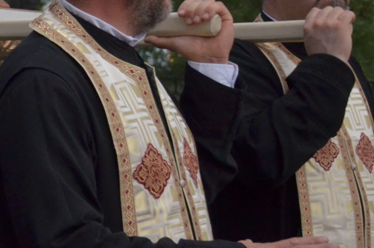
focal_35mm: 135
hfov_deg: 14.6
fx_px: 1396
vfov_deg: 10.1
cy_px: 141
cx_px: -120
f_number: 4
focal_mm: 27
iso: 1600
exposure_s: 1/160
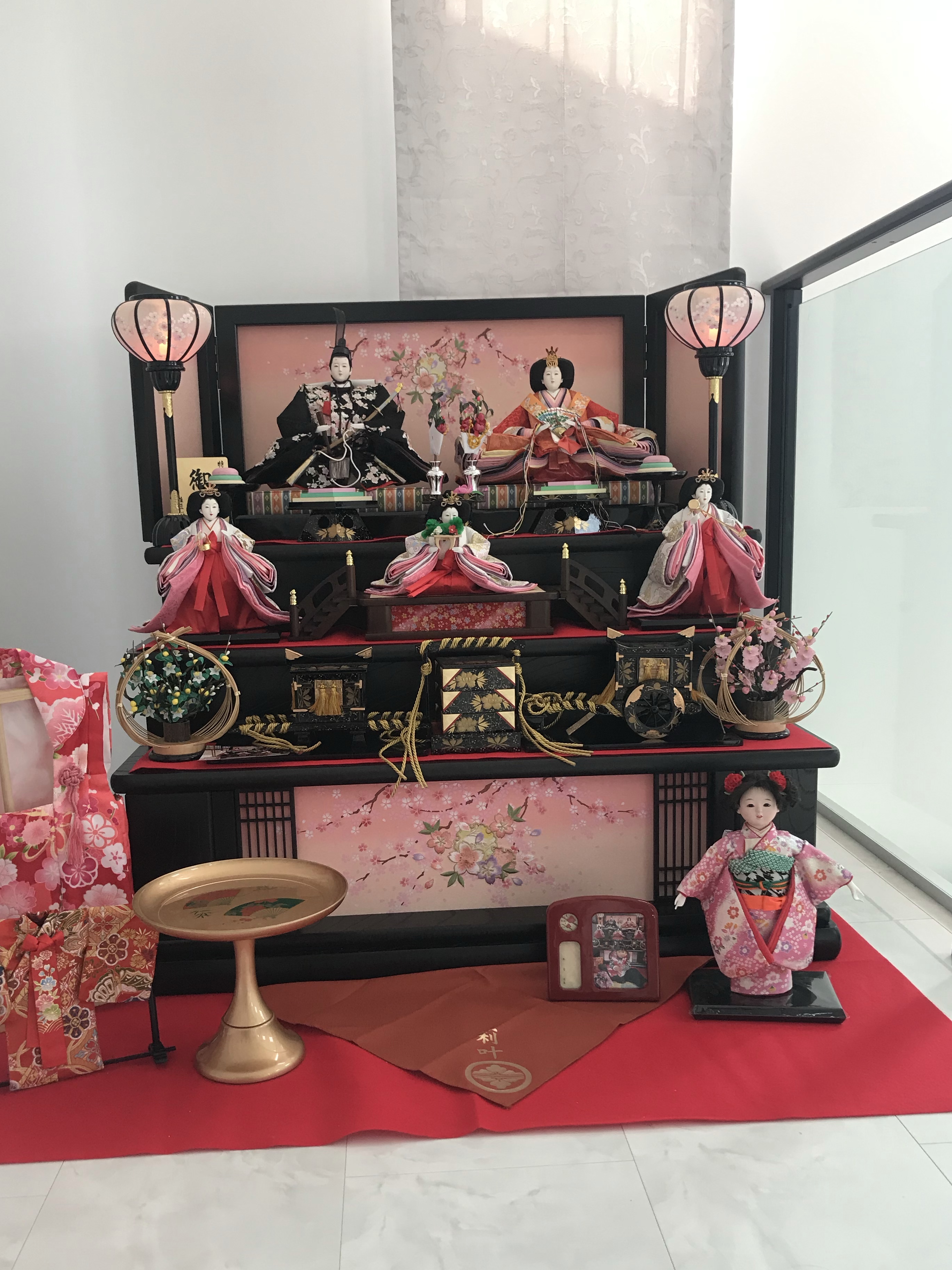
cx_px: 443
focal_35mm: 31
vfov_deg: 58.2
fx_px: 1137
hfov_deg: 45.4
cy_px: 702
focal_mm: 3.99
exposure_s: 1/40
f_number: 1.8
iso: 25
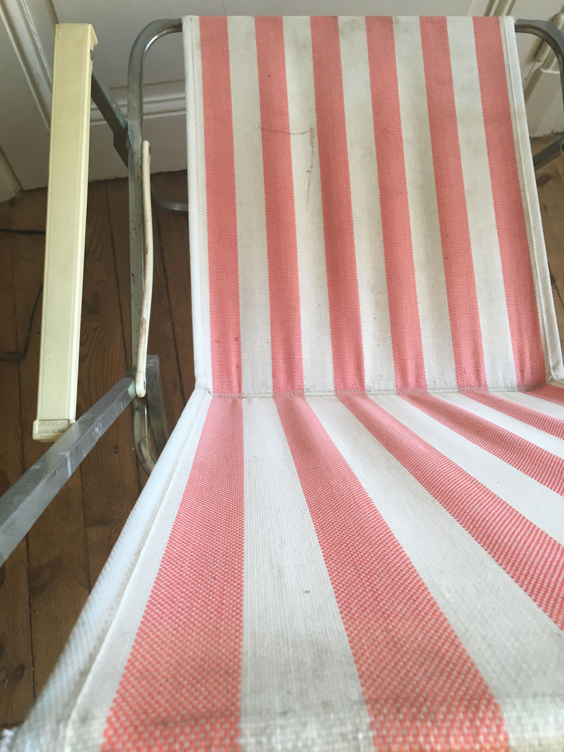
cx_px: 282
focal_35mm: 29
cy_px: 376
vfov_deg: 61.7
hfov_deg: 48.2
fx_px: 630
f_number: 2.2
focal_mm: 4.15
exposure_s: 1/33
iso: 25
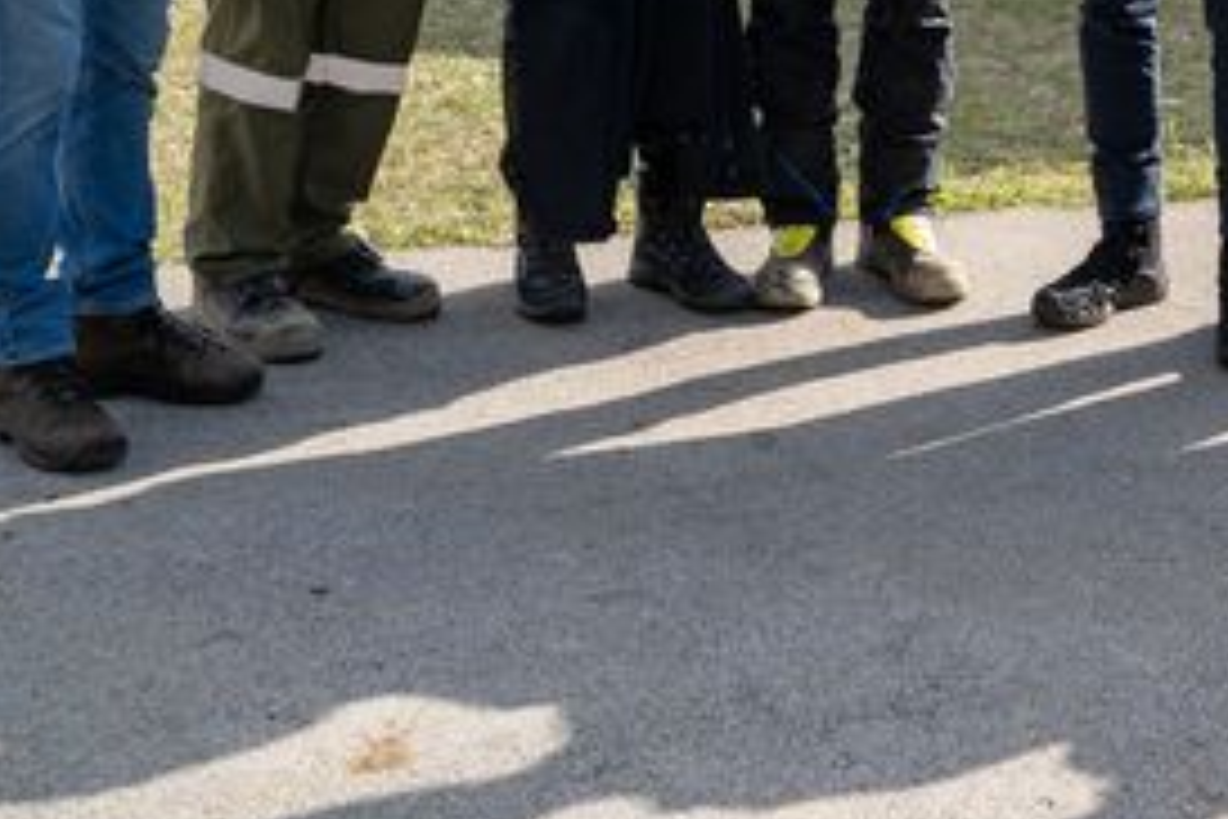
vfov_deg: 15.7
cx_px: 1498
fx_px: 2797
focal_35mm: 82
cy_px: -272
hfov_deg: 22.7
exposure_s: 1/400
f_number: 4
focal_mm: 28
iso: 125
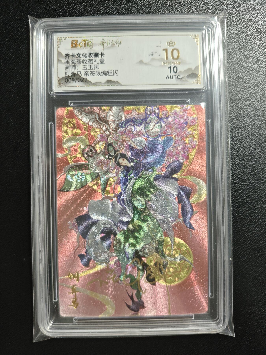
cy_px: 178
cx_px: 133
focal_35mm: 26
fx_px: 266
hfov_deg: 53.1
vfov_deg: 67.3
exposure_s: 1/100
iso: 400
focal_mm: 4.94
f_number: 1.5
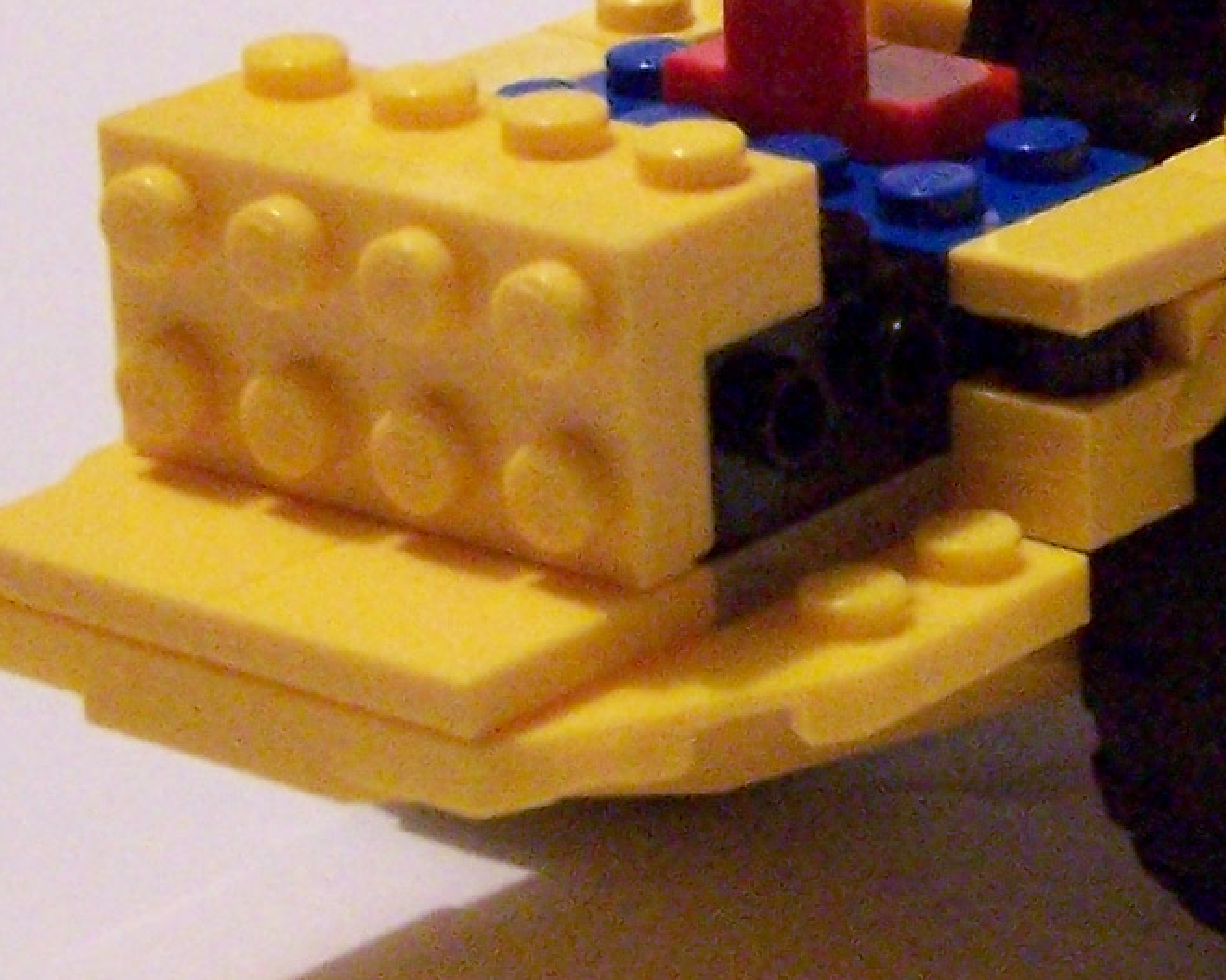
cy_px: 63
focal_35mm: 183
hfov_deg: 10.2
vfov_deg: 8.4
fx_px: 6640
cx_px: 1884
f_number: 3
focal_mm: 8
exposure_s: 1/20
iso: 400
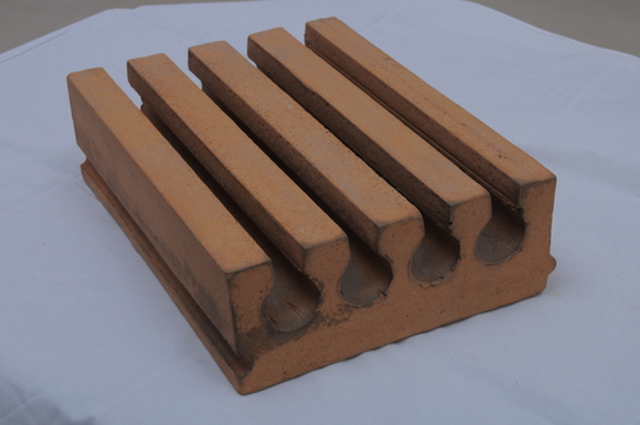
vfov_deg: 18.1
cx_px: 320
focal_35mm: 75
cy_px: 212
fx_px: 1332
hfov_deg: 27.0
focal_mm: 50
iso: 200
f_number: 14
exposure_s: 1/160
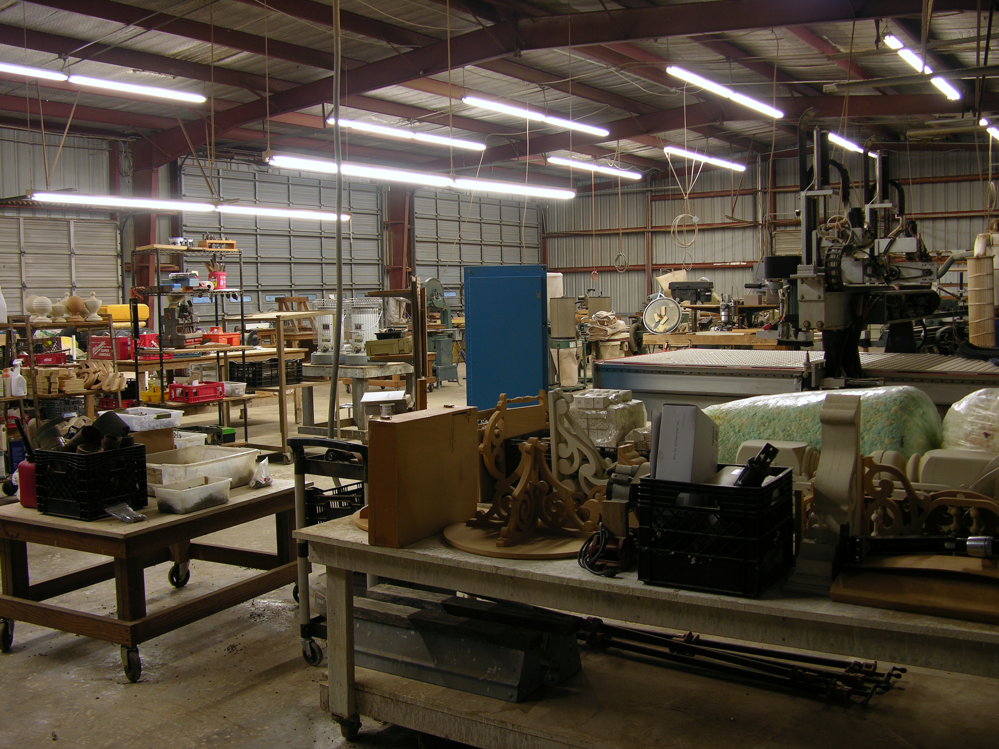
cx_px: 500
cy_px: 374
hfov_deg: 52.6
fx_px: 1010
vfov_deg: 40.7
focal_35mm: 35
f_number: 2.8
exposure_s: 1/4
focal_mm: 8.9
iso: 50
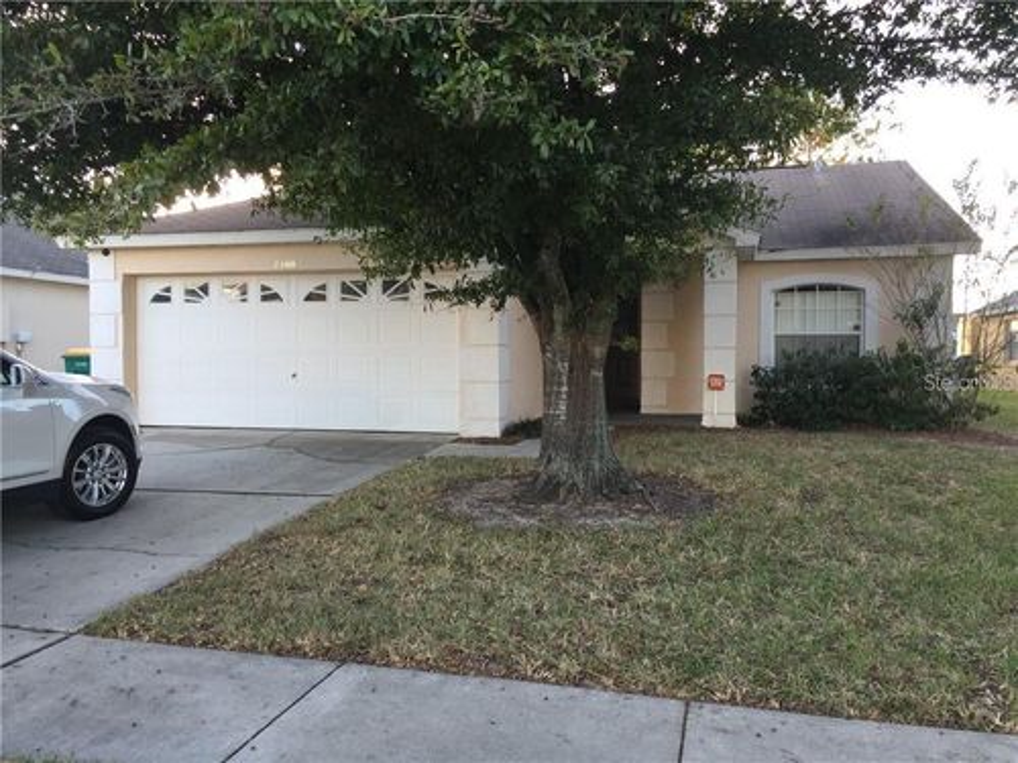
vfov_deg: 48.2
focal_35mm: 29
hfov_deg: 61.7
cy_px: 382
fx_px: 853
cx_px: 509
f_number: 2.2
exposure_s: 1/60
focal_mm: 4.15
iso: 32
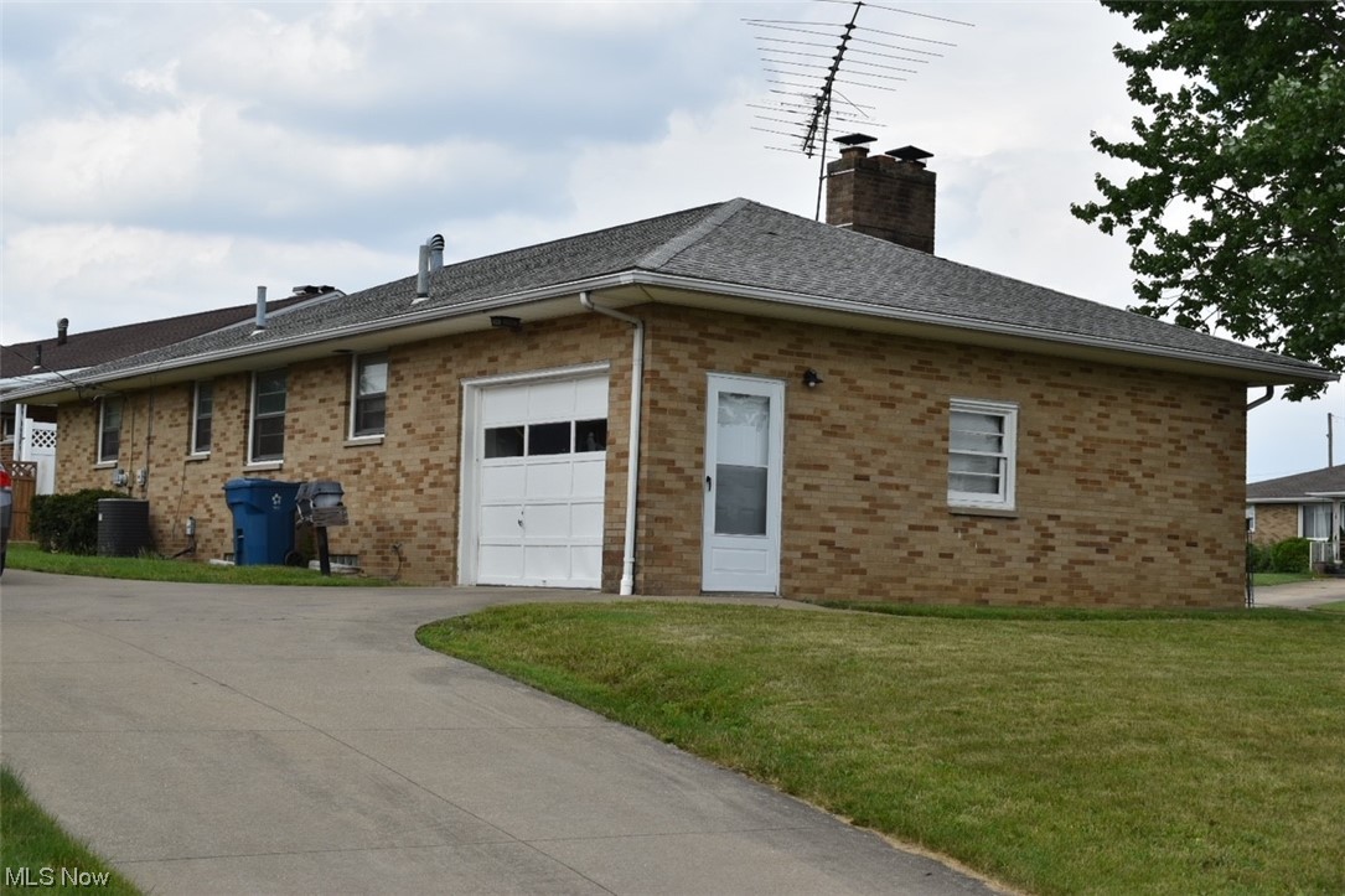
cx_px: 672
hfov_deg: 38.9
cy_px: 448
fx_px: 1905
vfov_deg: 26.5
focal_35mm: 51
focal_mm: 34
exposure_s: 1/320
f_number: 9
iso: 100
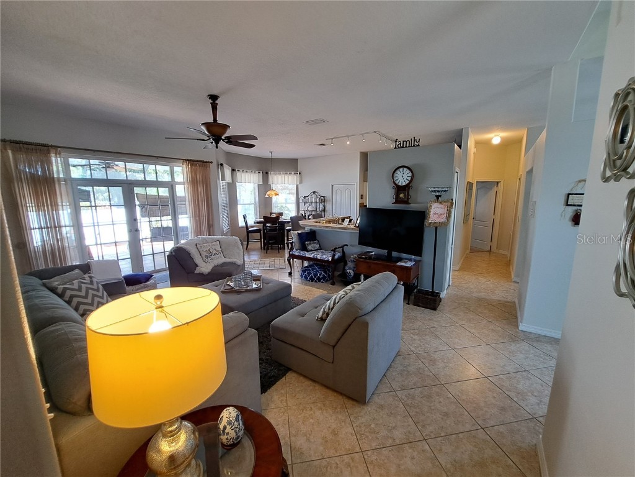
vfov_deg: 89.9
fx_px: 238
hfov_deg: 106.2
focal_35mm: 13
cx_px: 318
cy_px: 238
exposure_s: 1/40
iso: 50
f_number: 2.2
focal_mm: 1.74
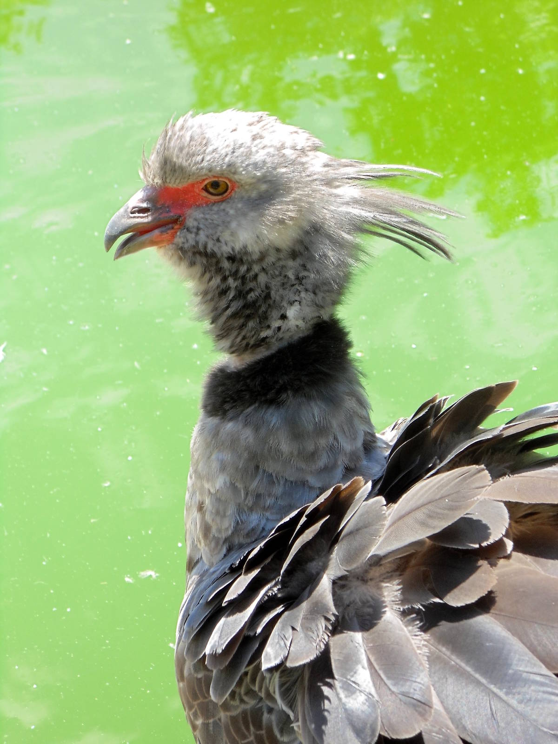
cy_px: 372
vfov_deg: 14.2
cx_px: 279
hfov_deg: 10.7
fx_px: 2988
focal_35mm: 139
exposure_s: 1/80
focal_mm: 24.8
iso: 80
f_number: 6.2
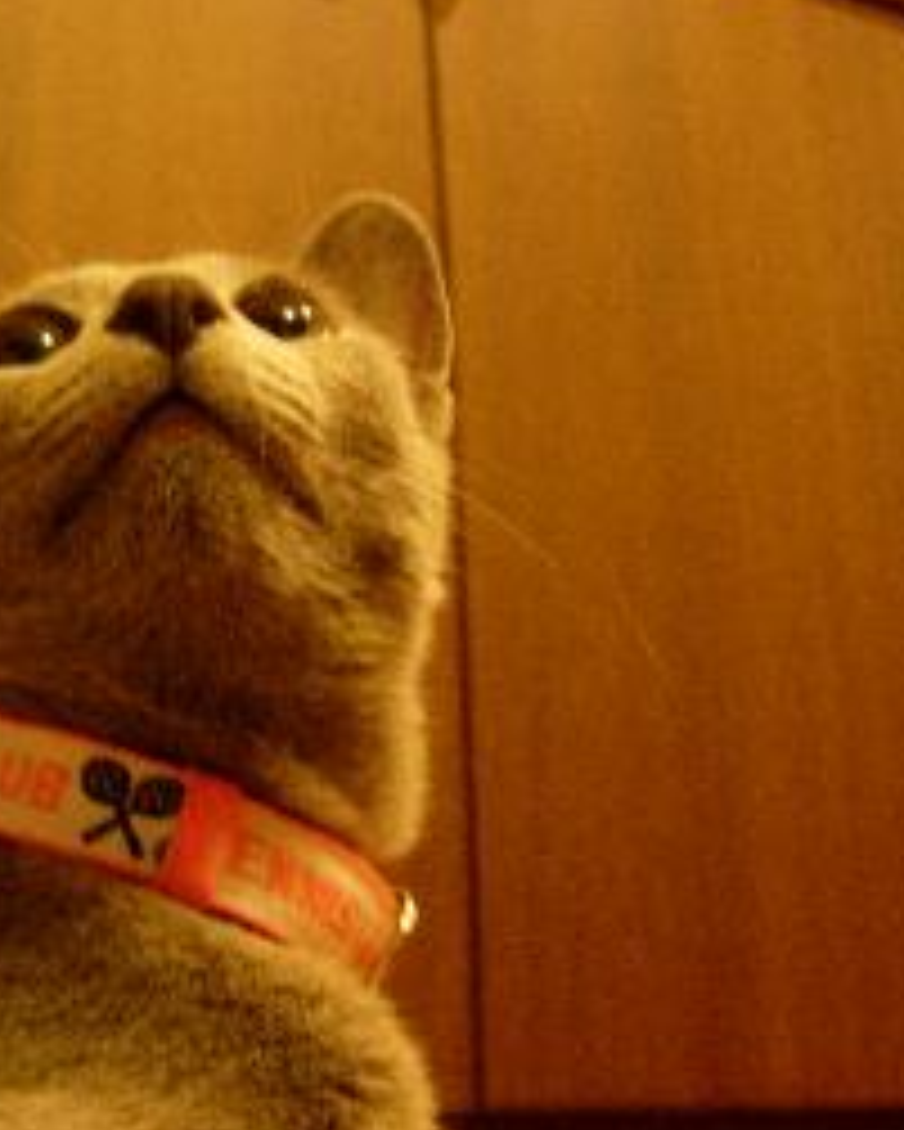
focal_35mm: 59
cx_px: 108
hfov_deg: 25.1
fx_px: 1972
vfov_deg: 31.9
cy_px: 630
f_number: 2.8
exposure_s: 1/3.1
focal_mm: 7.8
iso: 200
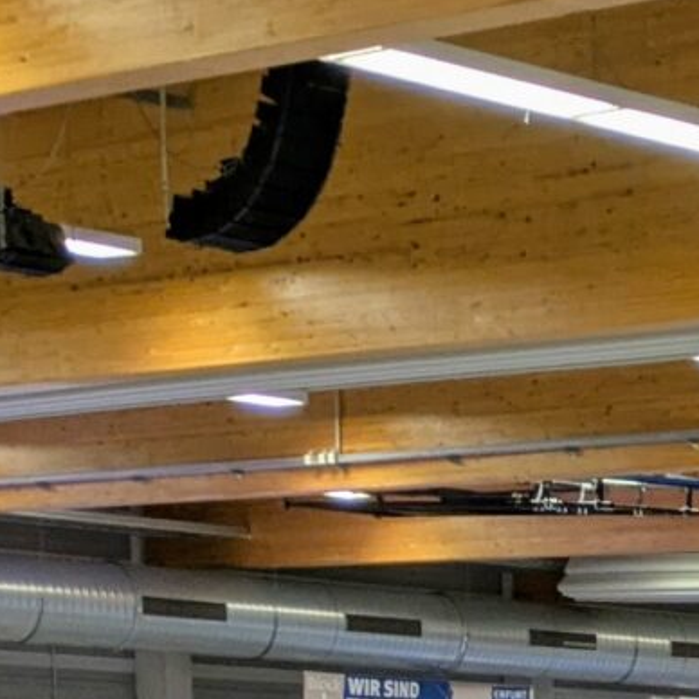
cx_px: 1232
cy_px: 1436
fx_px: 3335
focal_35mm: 146
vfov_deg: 10.8
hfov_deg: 11.2
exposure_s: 1/100
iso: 155
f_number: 1.89
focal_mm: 5.43
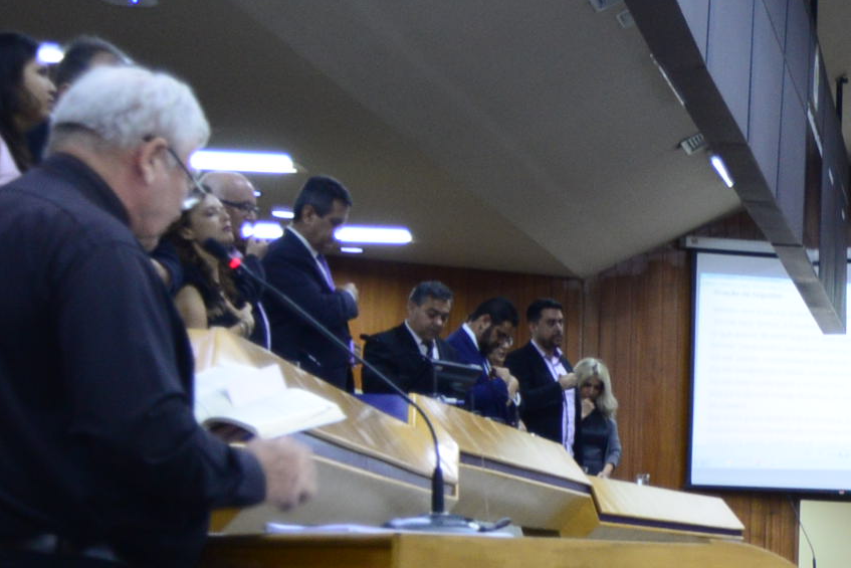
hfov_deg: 18.1
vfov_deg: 13.1
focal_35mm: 103
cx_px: 1189
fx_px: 2435
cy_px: 556
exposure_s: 1/60
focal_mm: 29
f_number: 4
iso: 1600
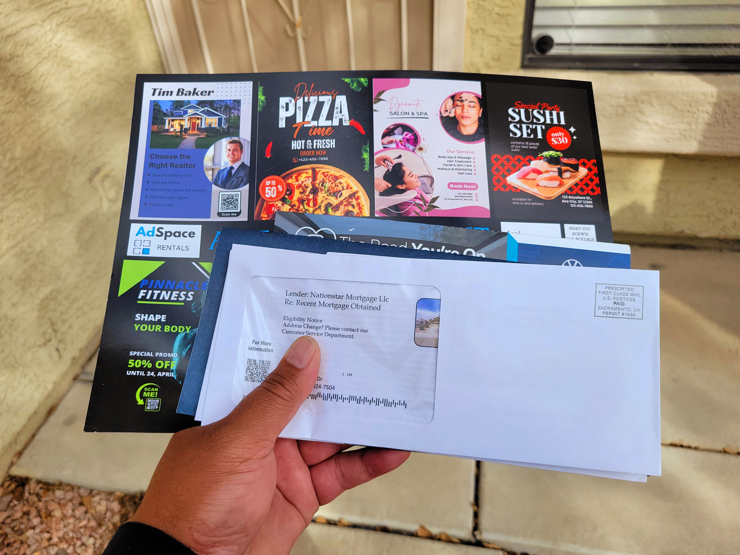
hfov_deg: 67.3
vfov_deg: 53.1
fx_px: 556
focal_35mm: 26
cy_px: 278
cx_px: 370
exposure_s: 1/1667
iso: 40
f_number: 1.8
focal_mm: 5.4
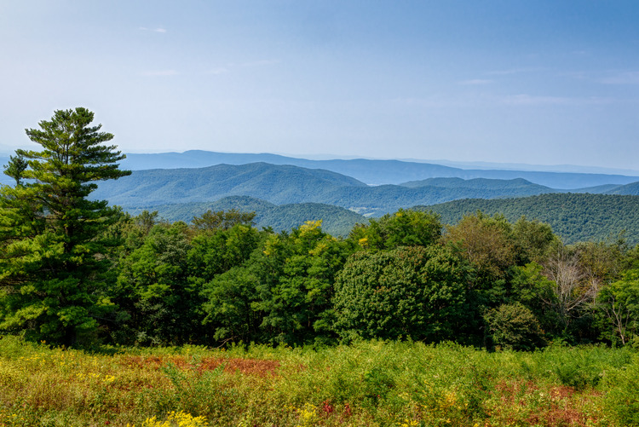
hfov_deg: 53.1
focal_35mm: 36
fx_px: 639
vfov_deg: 36.9
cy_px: 214
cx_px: 320
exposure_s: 1/80
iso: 200
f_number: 18
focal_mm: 36
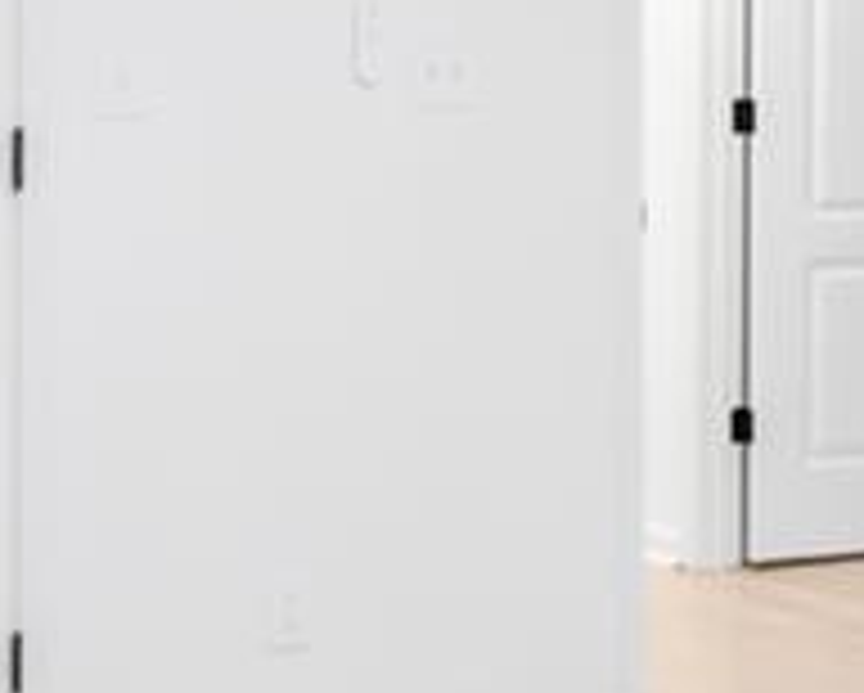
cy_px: 112
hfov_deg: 22.4
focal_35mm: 82
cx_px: 814
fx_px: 2112
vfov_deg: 18.4
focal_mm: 11
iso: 500
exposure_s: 1/60
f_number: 2.8
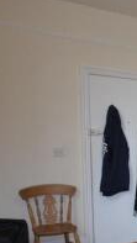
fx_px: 342
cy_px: 182
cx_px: 267
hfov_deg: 17.2
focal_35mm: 53
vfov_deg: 38.2
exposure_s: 1/60
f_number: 3.5
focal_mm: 14
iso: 1250
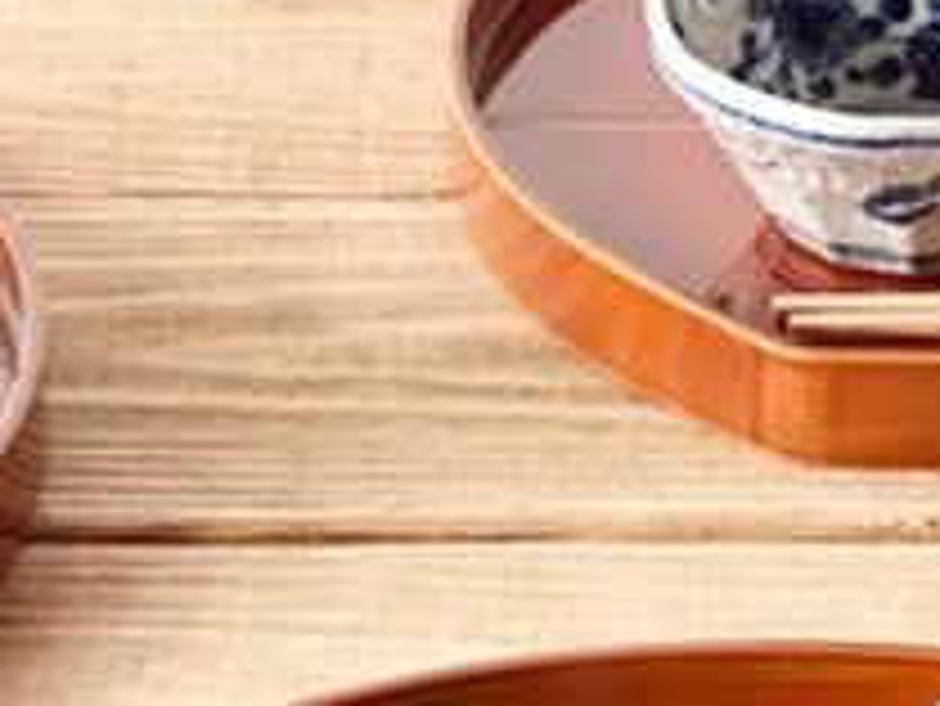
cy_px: 861
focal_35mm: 304
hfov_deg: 6.5
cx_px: 468
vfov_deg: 4.9
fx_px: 8256
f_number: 13
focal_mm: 55
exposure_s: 1/2
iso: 800
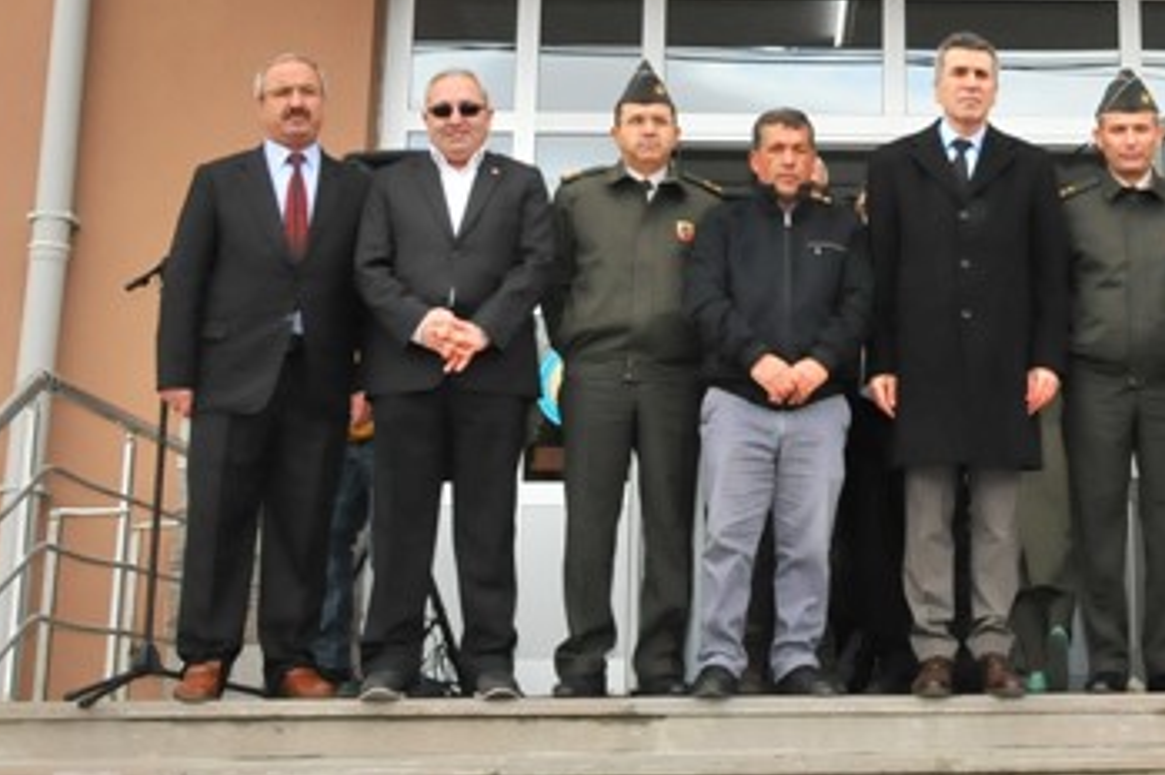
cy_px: 142
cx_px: 908
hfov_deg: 29.9
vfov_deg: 20.3
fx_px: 2134
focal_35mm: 66
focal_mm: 24
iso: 800
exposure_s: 1/320
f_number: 11
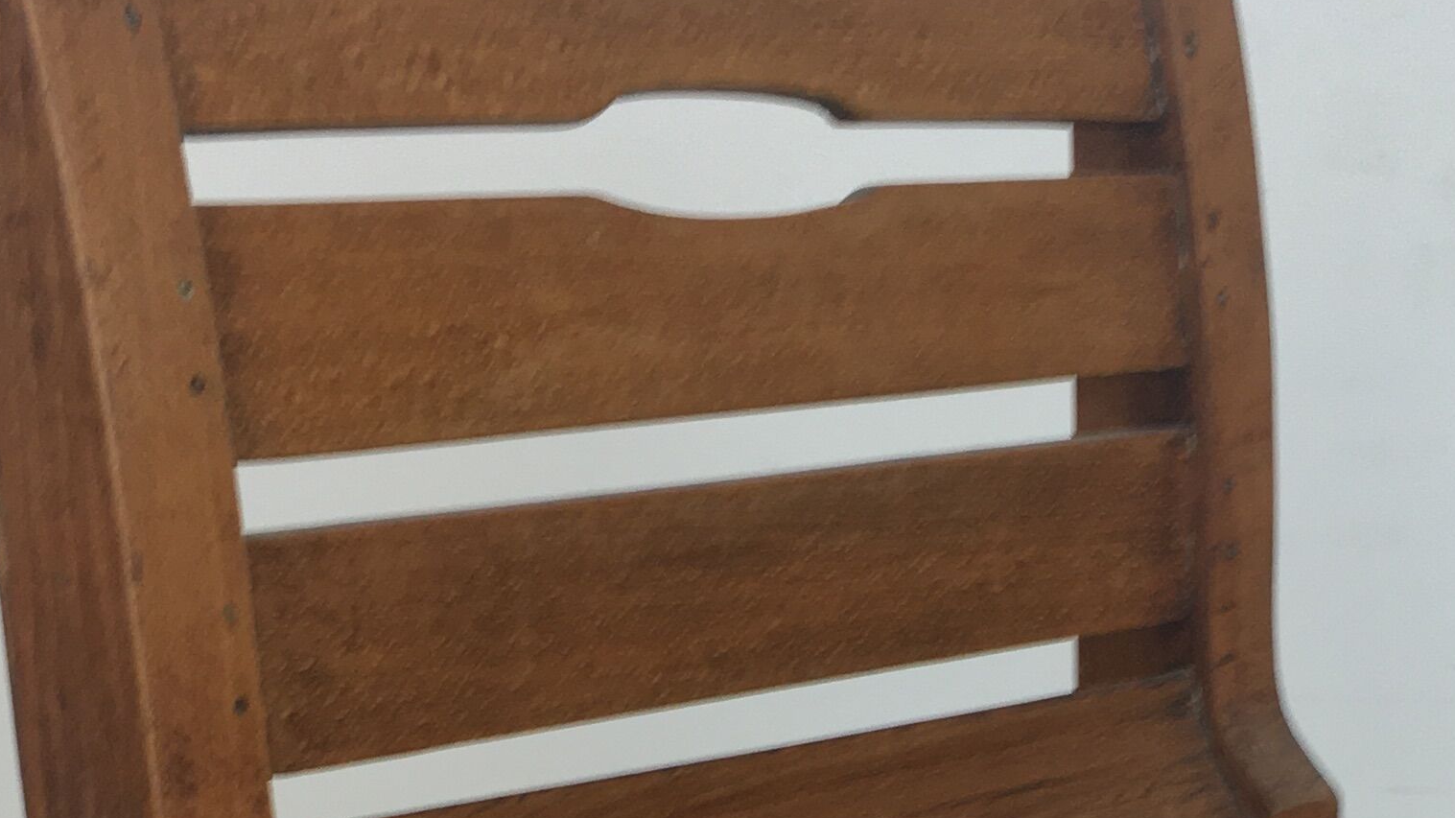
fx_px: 3241
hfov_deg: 25.1
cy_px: 1338
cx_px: 1014
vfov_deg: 13.3
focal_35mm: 84
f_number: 2.2
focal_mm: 4.15
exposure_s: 1/33
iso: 32
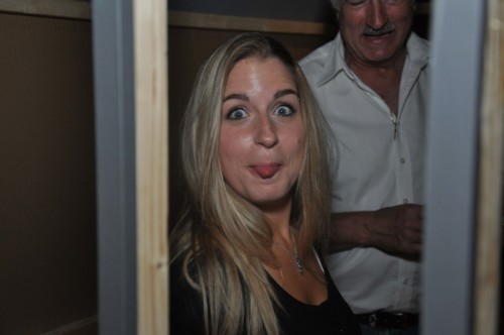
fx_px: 797
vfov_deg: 23.7
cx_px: 252
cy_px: 168
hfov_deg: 35.1
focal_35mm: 57
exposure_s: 1/60
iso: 800
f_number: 4.5
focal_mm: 38
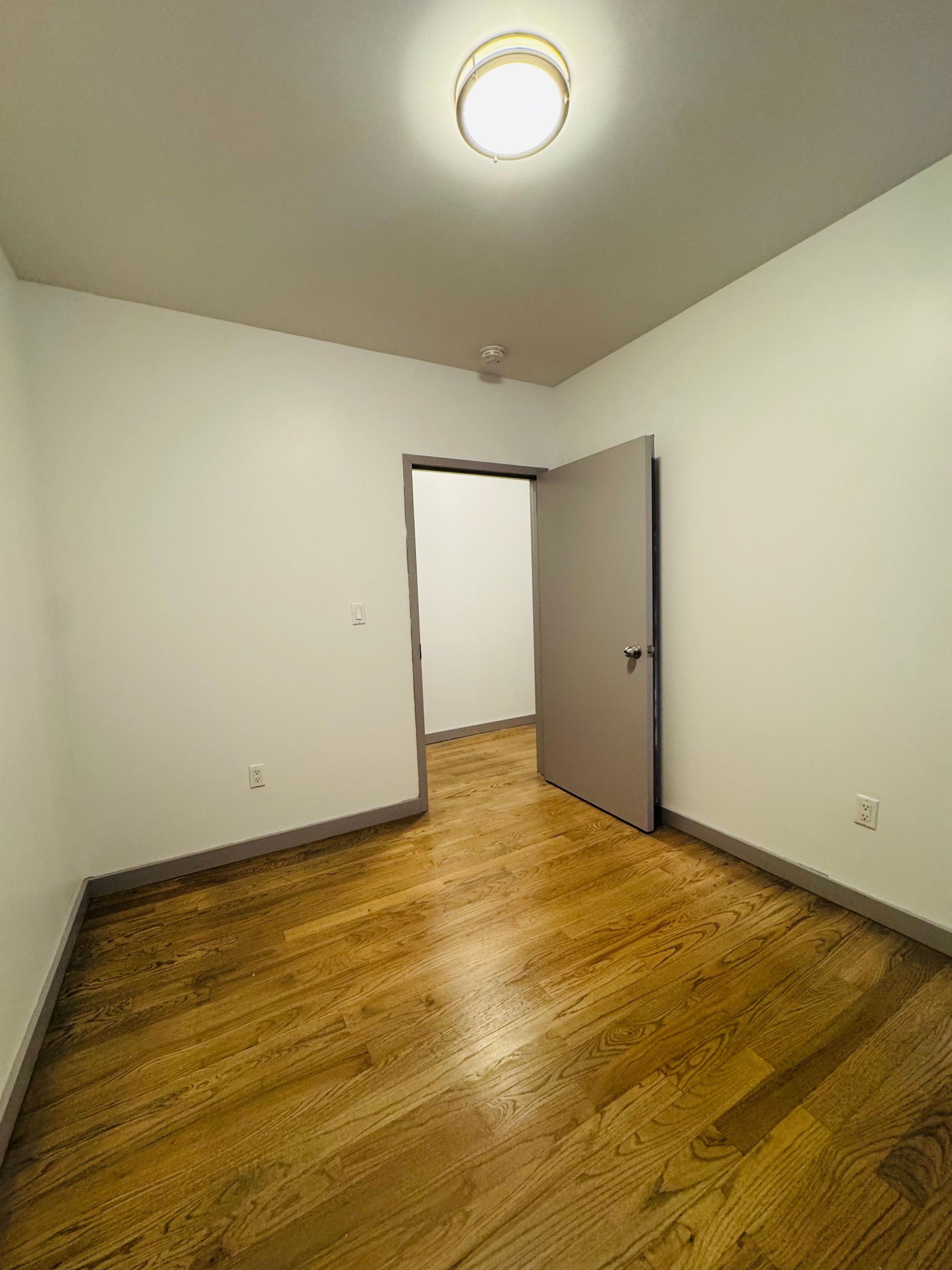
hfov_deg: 85.7
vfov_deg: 102.1
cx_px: 476
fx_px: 513
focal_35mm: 14
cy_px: 635
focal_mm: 2.22
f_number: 2.2
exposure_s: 1/60
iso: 320
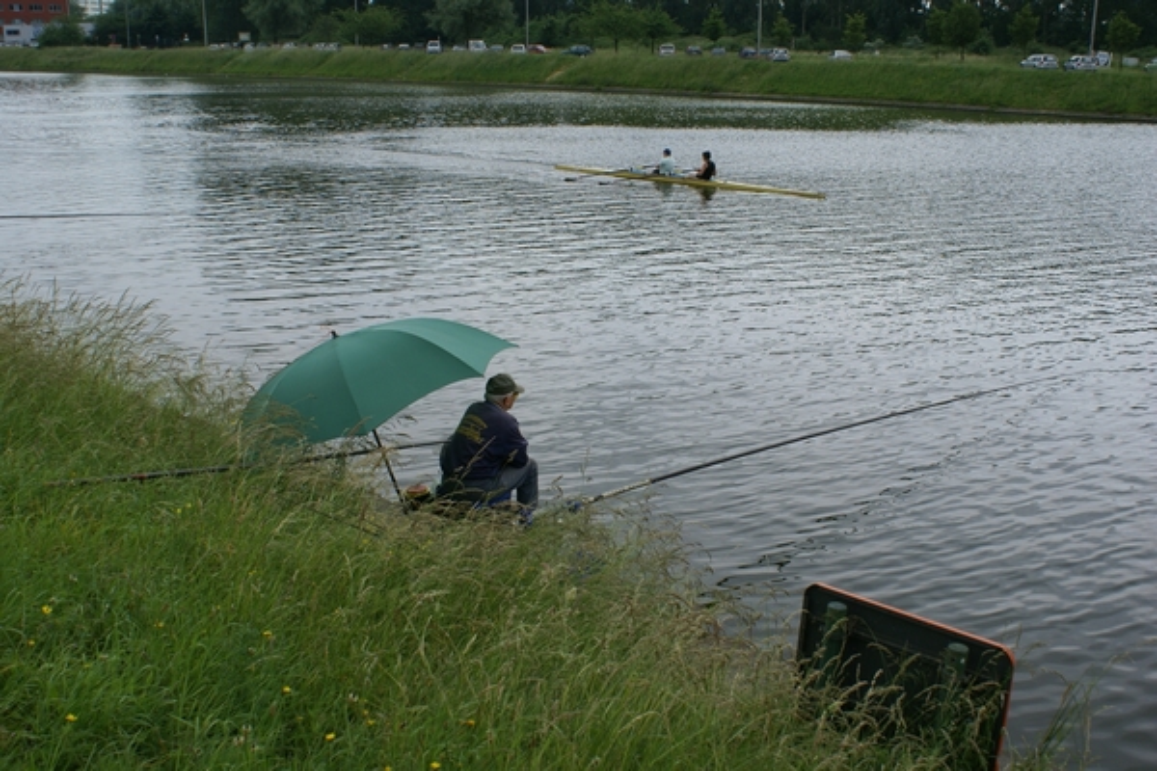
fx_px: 1157
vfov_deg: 36.9
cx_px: 578
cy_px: 386
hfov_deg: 53.1
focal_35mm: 36
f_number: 10
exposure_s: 1/160
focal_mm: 24
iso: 100
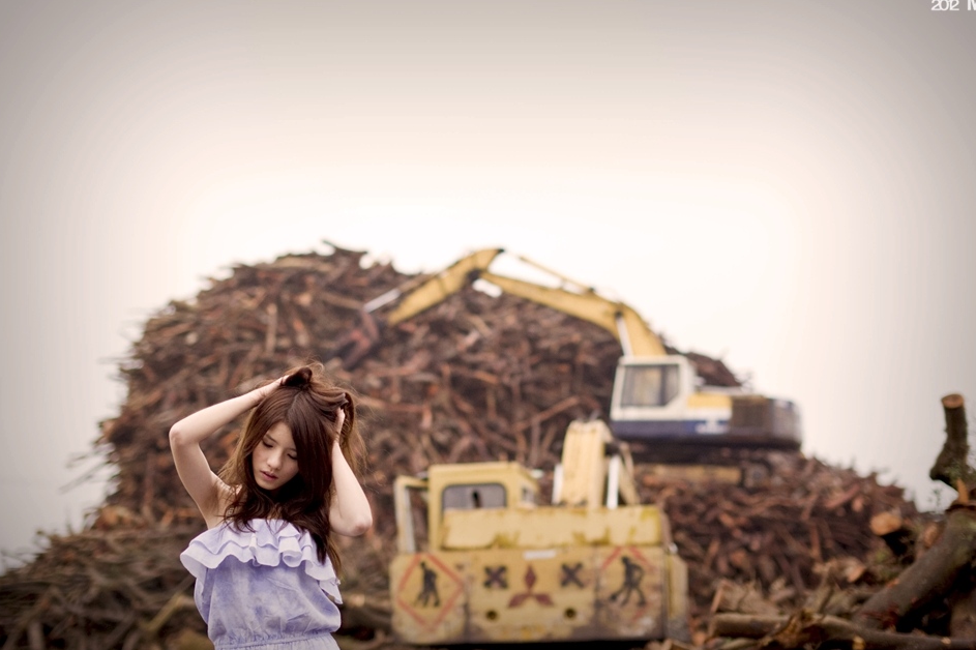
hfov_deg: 37.5
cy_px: 330
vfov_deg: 25.5
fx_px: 1436
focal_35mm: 53
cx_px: 492
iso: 500
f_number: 1.8
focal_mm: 50
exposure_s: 1/640
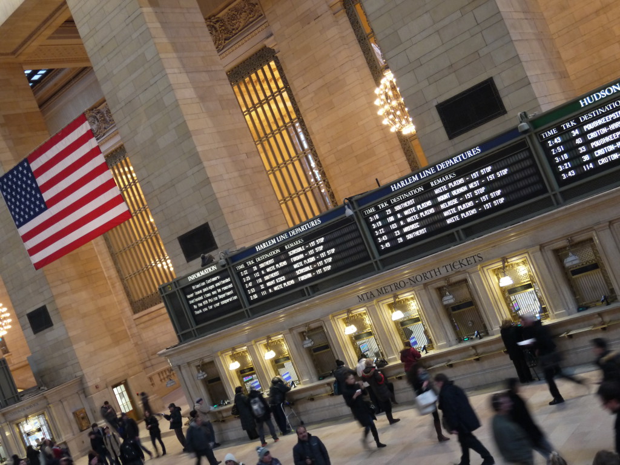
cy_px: 232
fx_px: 788
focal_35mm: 44
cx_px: 310
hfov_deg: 42.9
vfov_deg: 32.9
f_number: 4.6
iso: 800
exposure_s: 1/10
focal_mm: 22
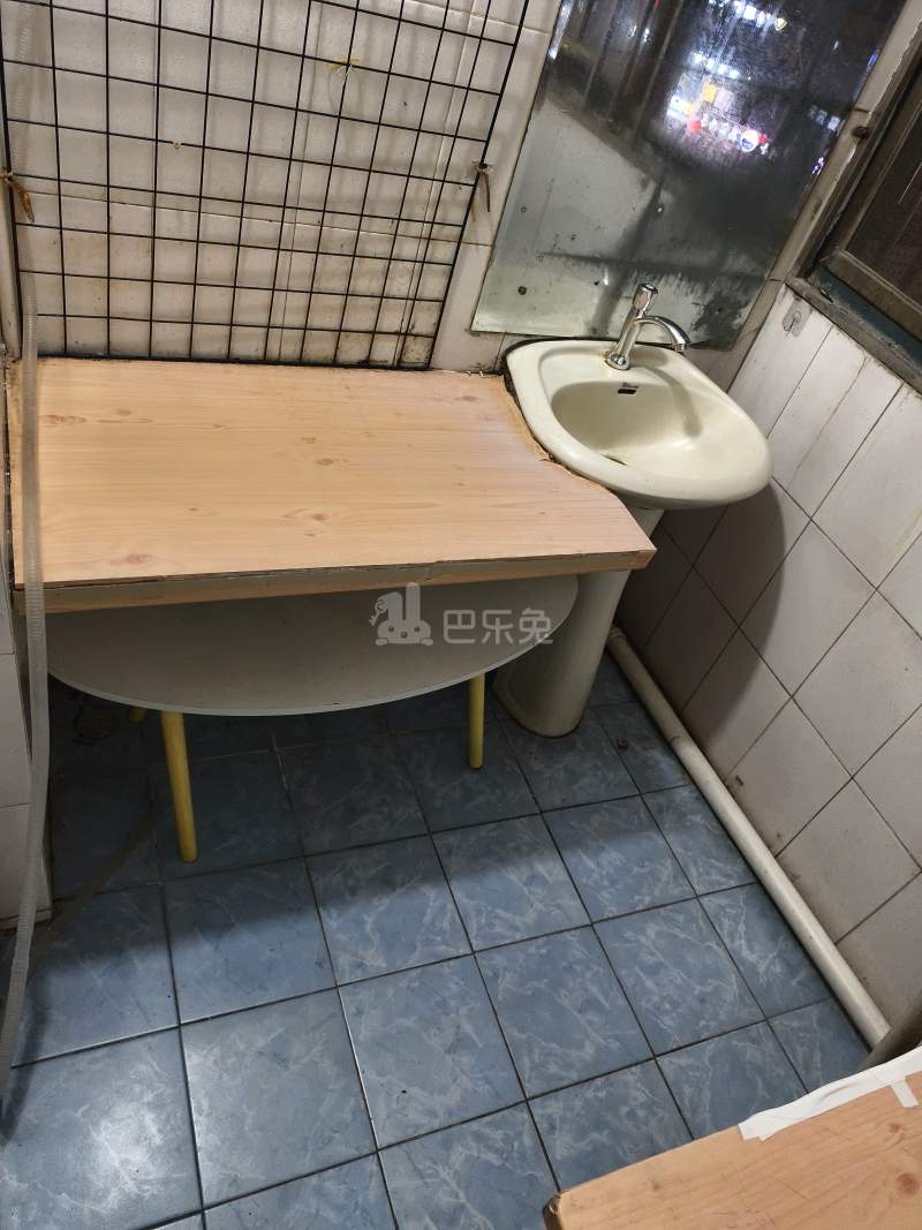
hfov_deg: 58.9
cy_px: 615
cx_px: 461
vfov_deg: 73.9
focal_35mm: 23
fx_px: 817
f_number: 1.57
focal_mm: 5.6
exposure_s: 1/100
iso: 849
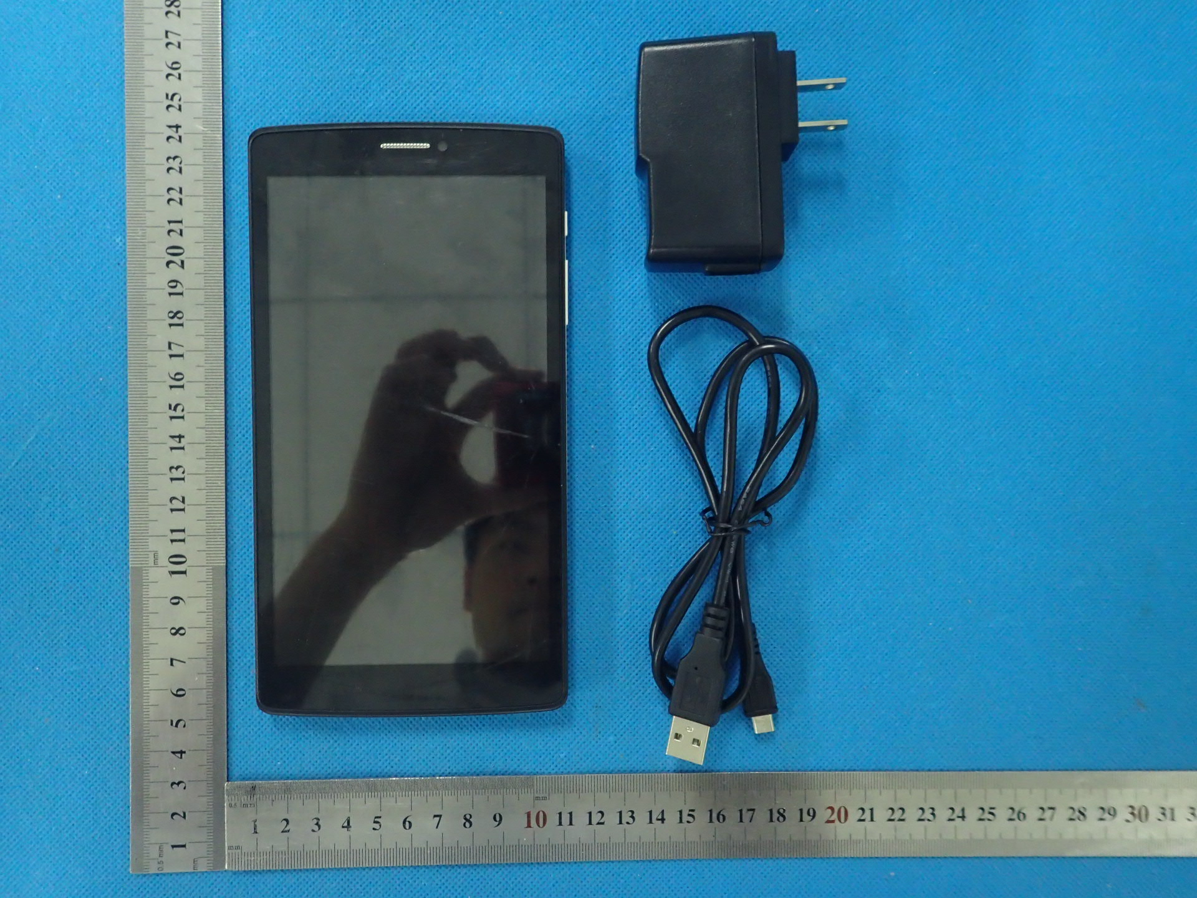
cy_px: 449
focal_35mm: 25
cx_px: 598
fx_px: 864
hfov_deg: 69.4
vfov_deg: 54.9
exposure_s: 1/30
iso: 400
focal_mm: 4.5
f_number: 2
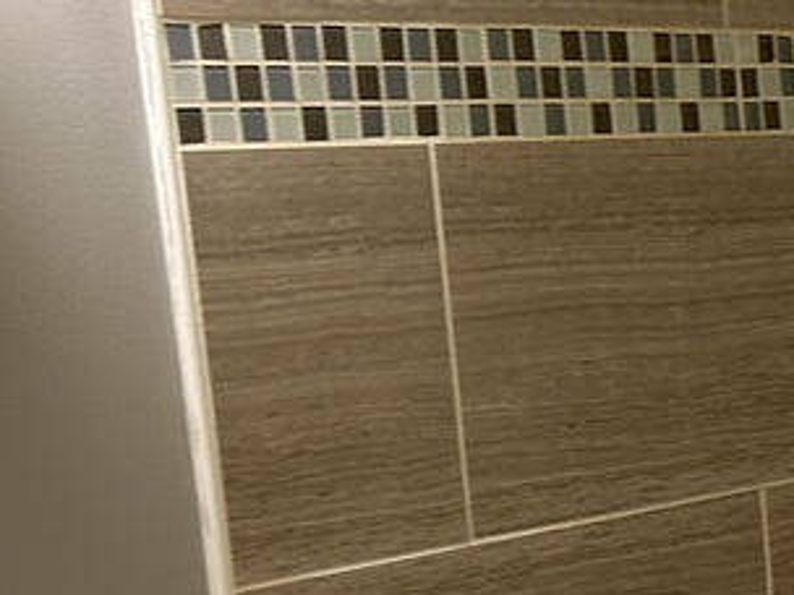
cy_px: 866
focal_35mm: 123
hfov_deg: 14.5
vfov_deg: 11.6
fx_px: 2821
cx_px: 1316
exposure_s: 1/60
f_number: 1.5
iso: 80
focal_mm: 5.7
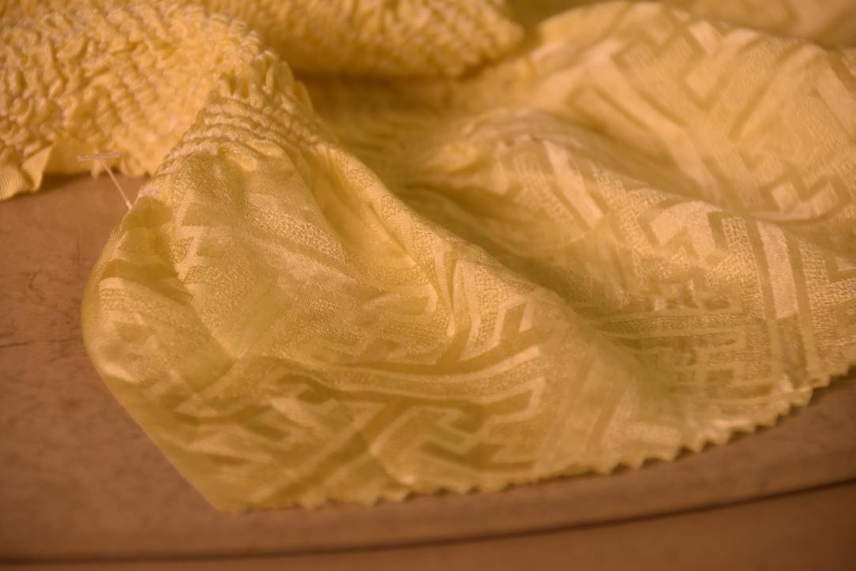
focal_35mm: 375
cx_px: 428
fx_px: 8917
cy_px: 286
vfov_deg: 3.7
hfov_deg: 5.5
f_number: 6.3
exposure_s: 1/160
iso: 800
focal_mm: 250
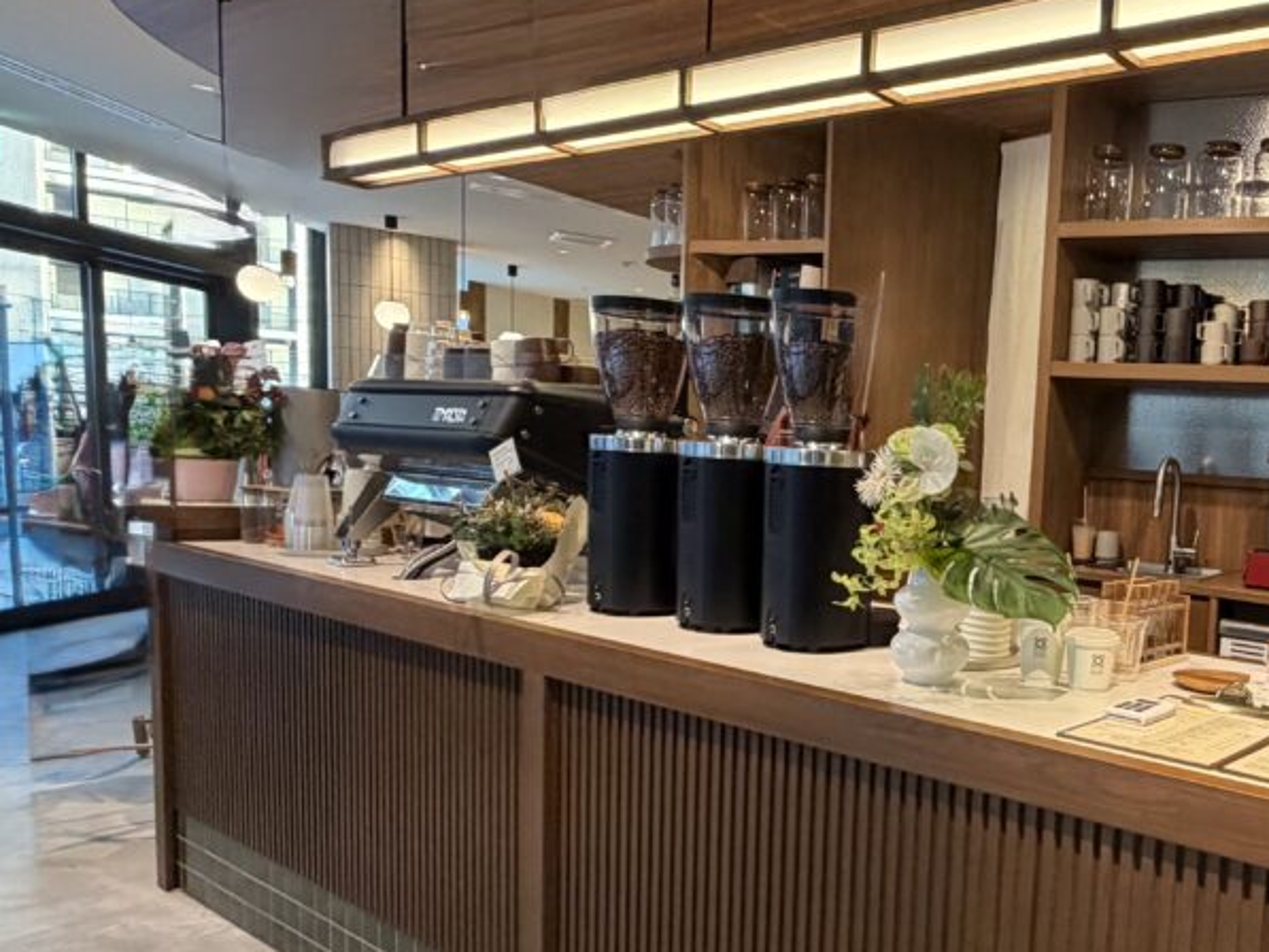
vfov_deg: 46.5
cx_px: 1088
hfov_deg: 54.0
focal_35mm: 30
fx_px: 1100
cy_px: 584
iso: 320
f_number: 2.2
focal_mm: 2.22
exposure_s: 1/100
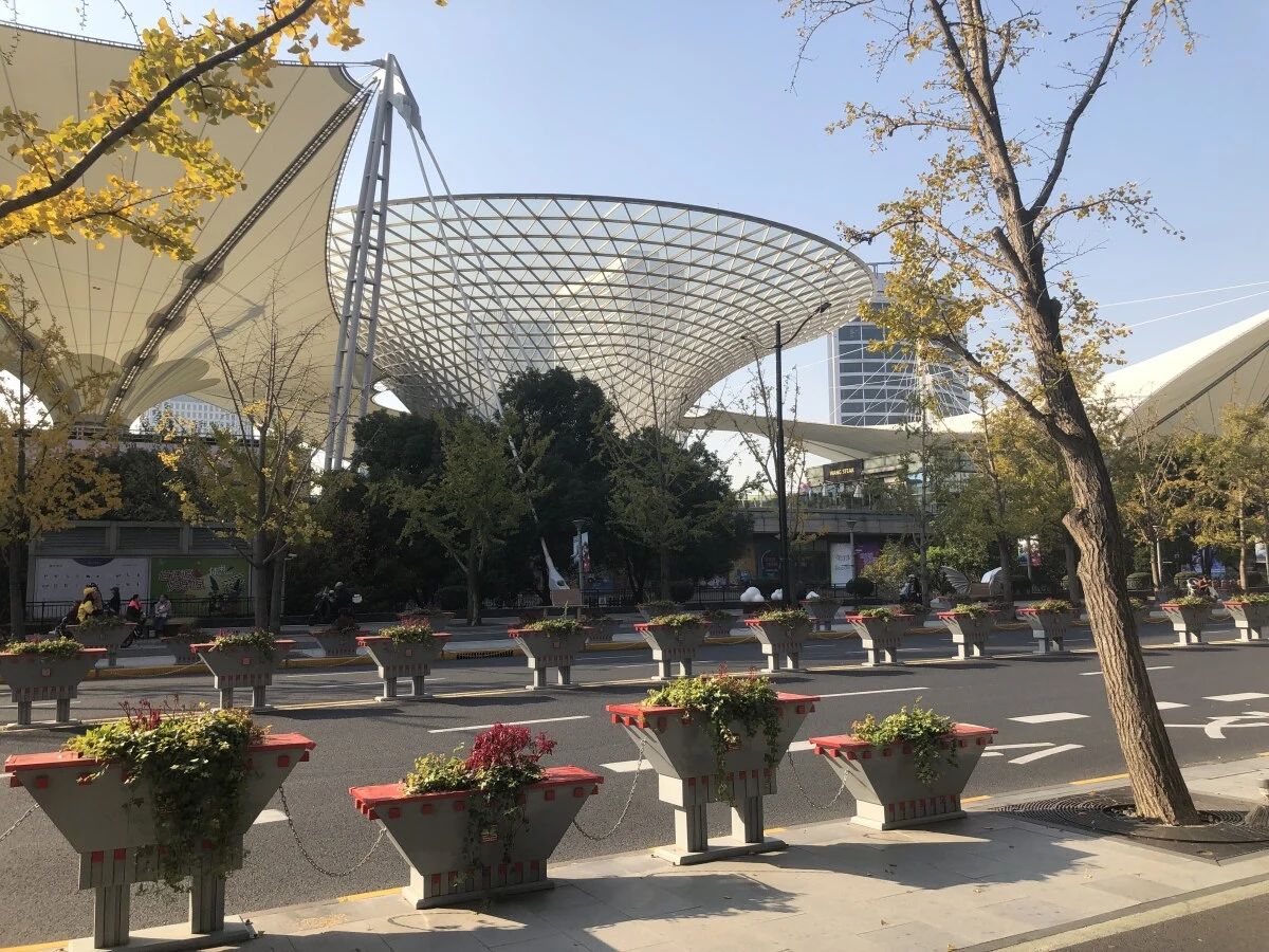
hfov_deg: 63.4
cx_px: 634
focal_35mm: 28
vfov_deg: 49.7
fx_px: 1026
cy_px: 476
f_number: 1.8
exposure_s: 1/1200
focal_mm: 4
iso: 20
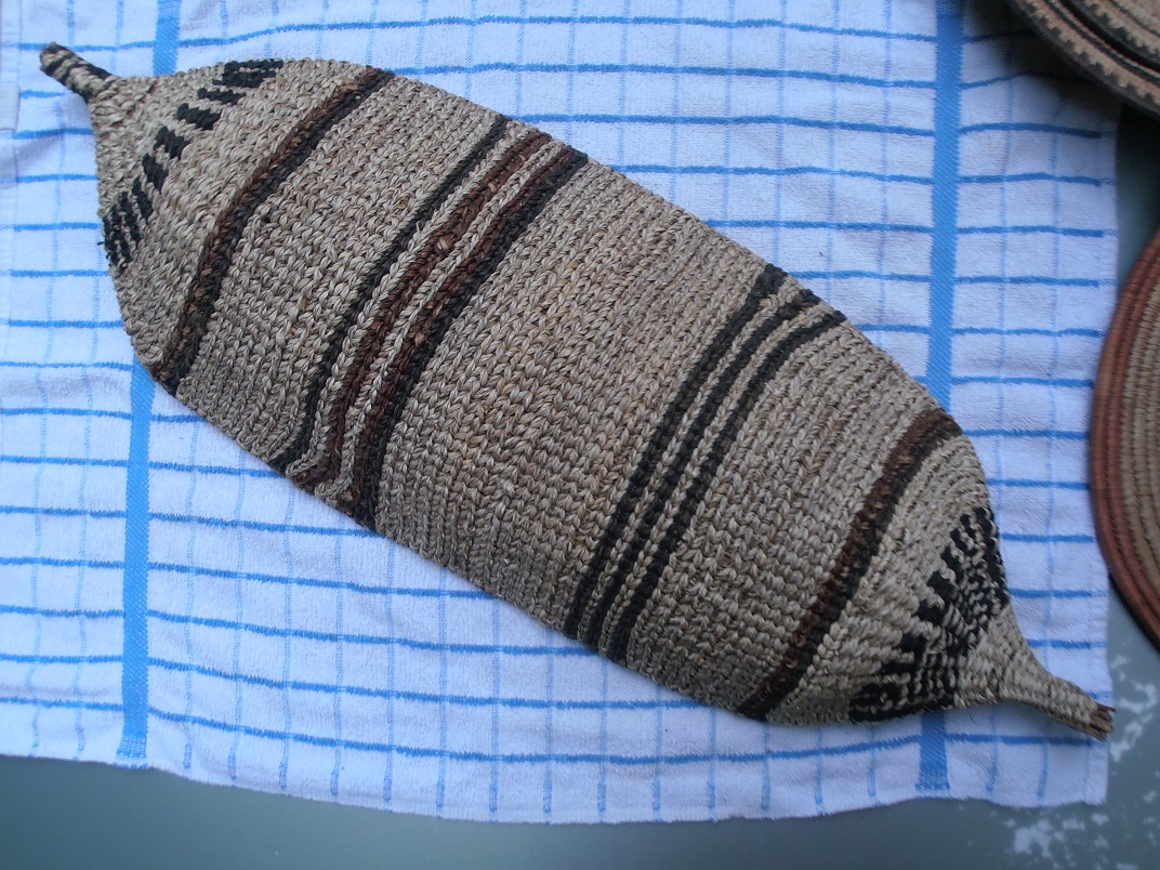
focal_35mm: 33
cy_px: 435
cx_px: 580
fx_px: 1106
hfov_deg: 55.4
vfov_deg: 42.9
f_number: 3.6
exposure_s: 1/5
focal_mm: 5.93
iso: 125
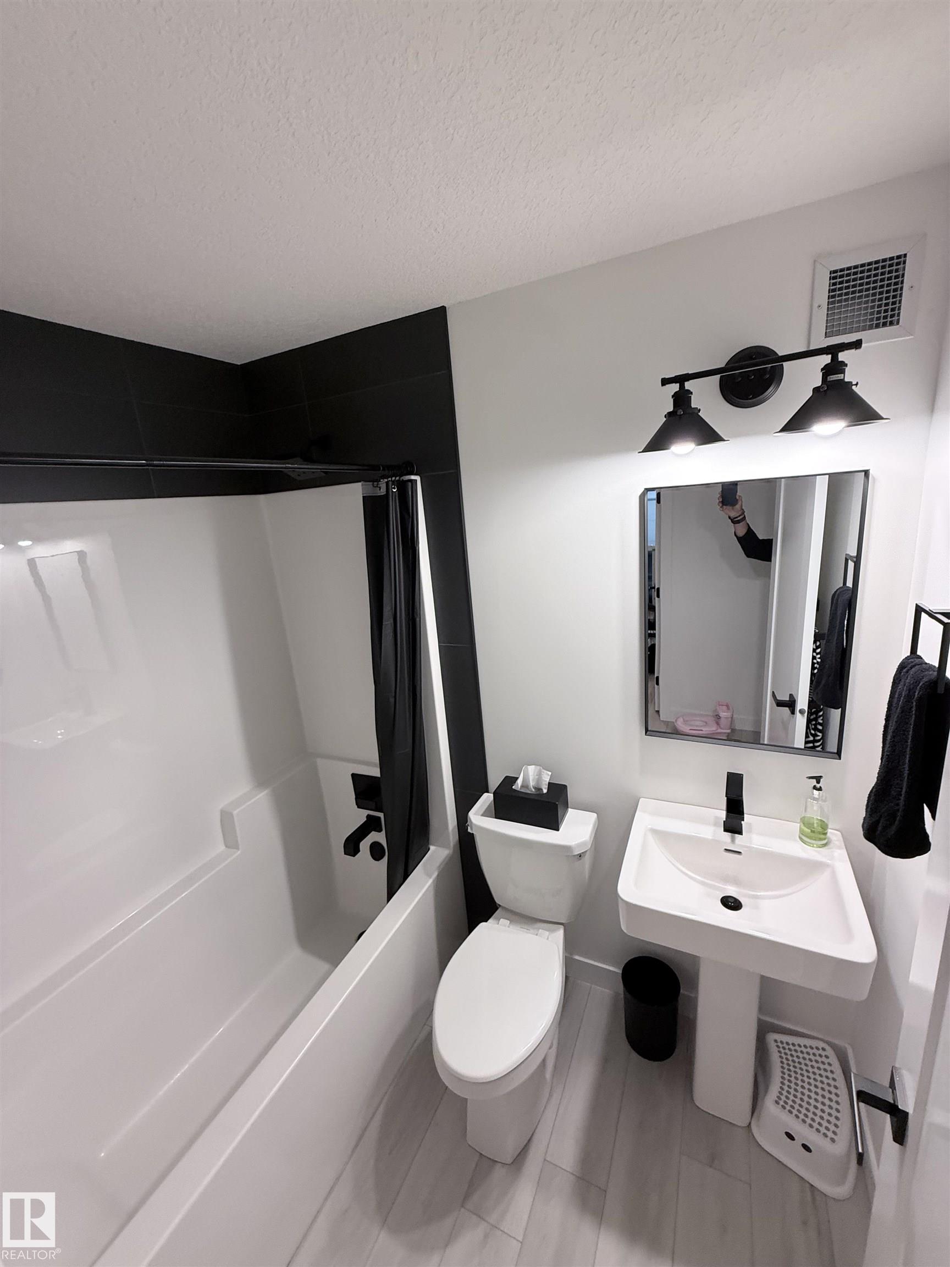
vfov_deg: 102.1
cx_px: 475
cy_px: 634
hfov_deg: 85.7
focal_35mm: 14
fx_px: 512
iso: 200
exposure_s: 1/60
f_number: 2.2
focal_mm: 2.22
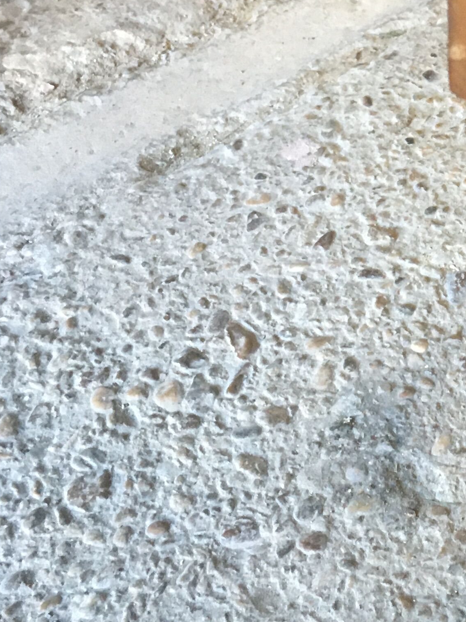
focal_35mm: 77
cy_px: 81
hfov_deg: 18.2
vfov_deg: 24.7
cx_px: 547
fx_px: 1382
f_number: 2.2
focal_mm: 4.15
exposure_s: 1/33
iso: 200
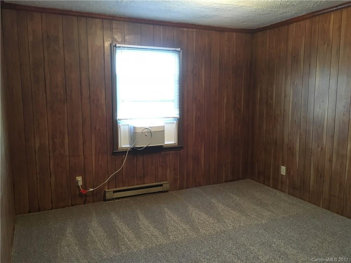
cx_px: 176
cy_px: 132
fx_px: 294
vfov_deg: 48.2
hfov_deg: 61.7
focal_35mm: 29
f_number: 2.2
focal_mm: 4.15
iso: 250
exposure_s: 1/15
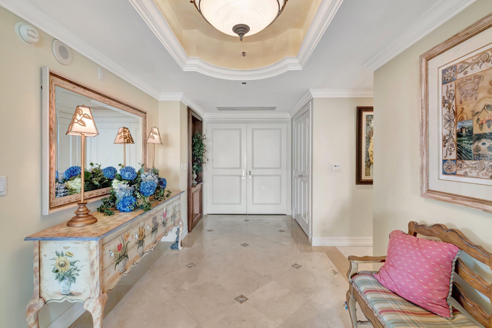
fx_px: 205
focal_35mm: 15
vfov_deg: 77.3
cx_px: 246
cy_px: 164
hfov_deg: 100.4
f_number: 8
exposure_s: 1/5
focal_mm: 10
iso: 640
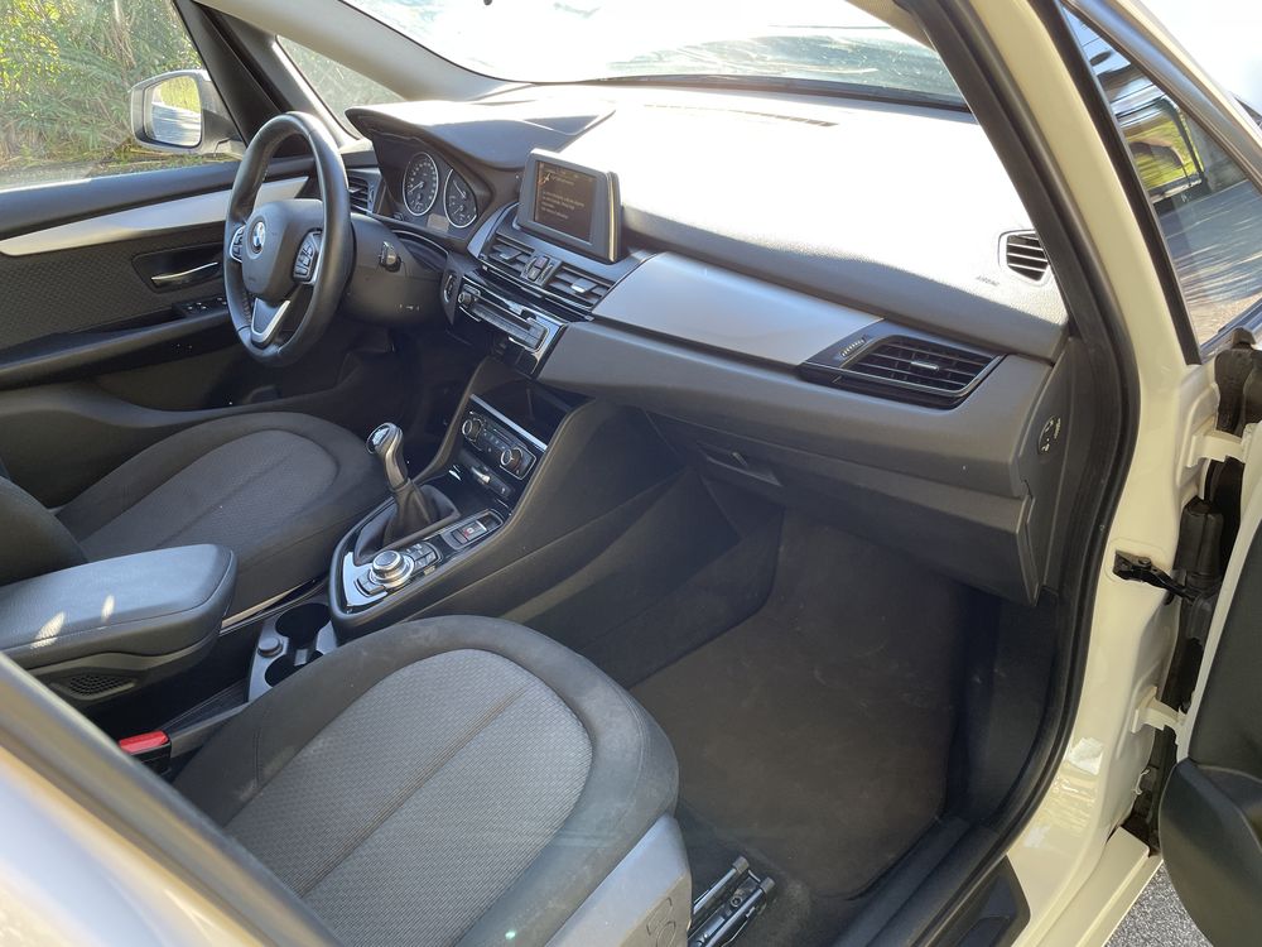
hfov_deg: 67.3
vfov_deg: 53.1
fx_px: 948
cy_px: 474
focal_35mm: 26
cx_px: 631
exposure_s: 1/121
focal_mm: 4.2
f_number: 1.6
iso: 64
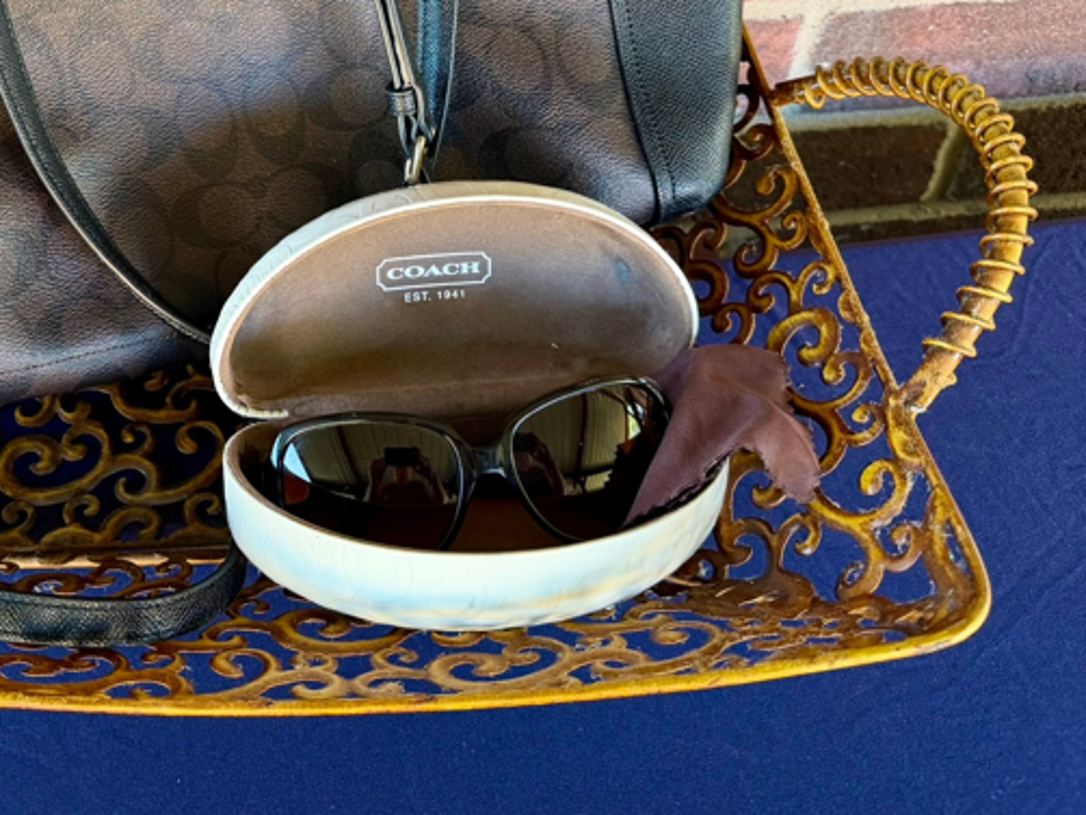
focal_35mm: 43
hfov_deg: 42.0
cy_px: 105
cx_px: 227
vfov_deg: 32.2
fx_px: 1350
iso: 200
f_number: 1.78
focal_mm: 6.76
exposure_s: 1/104
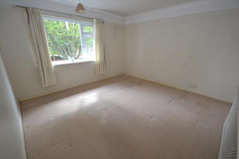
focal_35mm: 15
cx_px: 120
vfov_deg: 77.4
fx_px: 100
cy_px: 80
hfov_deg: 100.4
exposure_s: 1/60
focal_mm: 10
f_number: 4
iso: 450
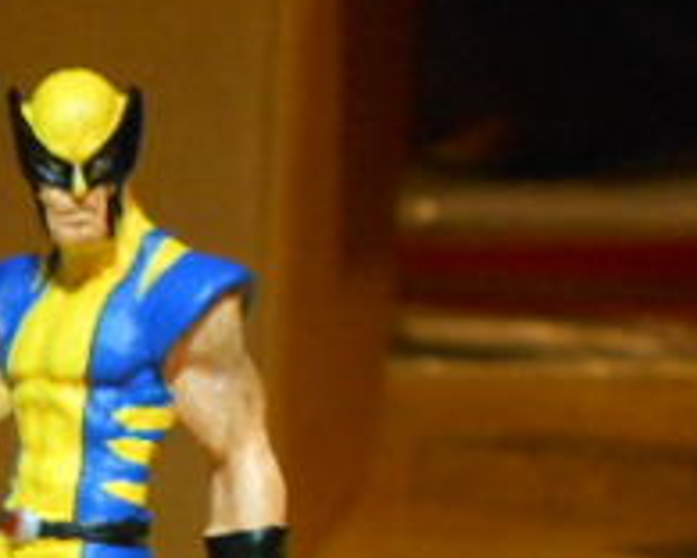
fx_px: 1609
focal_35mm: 78
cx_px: -21
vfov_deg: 18.5
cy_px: 698
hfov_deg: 23.3
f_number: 3.2
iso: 400
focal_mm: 4.6
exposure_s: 1/13
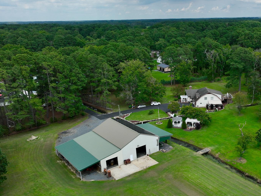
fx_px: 271
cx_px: 179
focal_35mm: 36
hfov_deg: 50.2
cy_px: 133
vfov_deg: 39.1
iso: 140
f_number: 2.8
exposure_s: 1/2500
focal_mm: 12.29
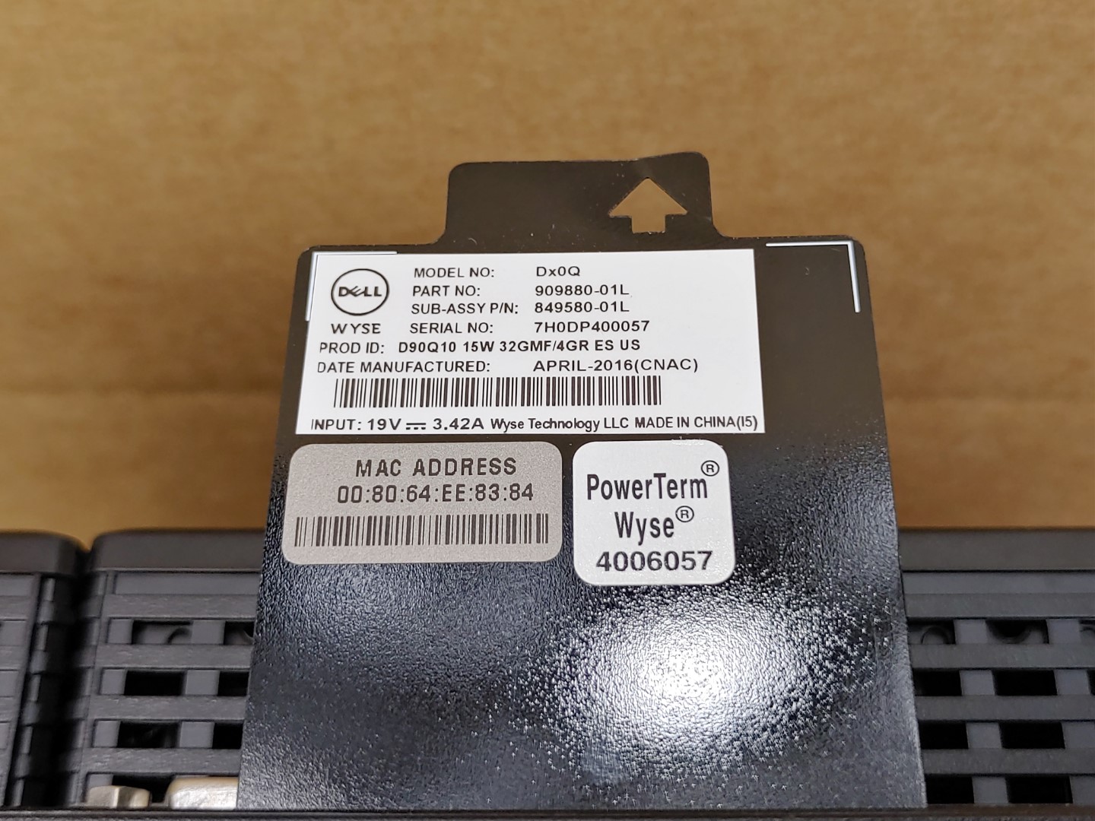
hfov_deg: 45.8
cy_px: 410
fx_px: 1297
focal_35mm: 41
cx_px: 548
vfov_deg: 35.1
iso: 50
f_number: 1.8
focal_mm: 4.36
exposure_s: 1/120
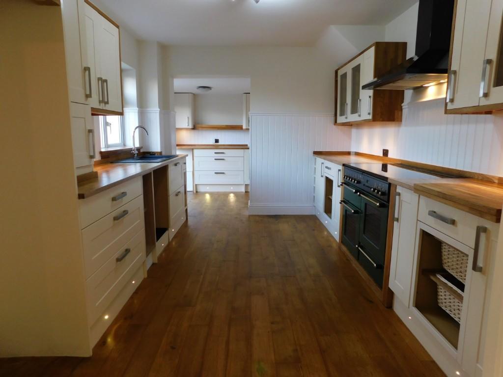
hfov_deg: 73.9
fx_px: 334
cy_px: 188
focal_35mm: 23
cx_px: 252
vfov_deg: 58.9
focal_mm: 4
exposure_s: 1/30
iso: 200
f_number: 3
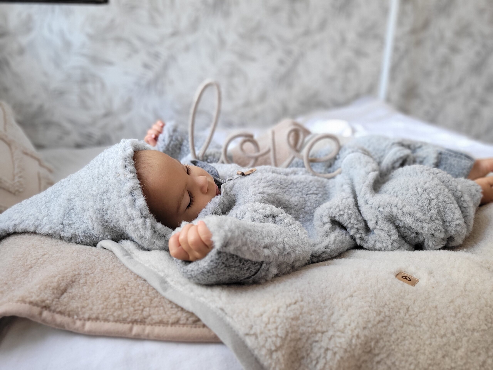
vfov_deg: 53.1
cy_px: 185
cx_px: 246
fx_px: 370
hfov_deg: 67.3
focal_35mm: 26
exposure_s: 1/50
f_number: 1.8
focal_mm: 5.4
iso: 200
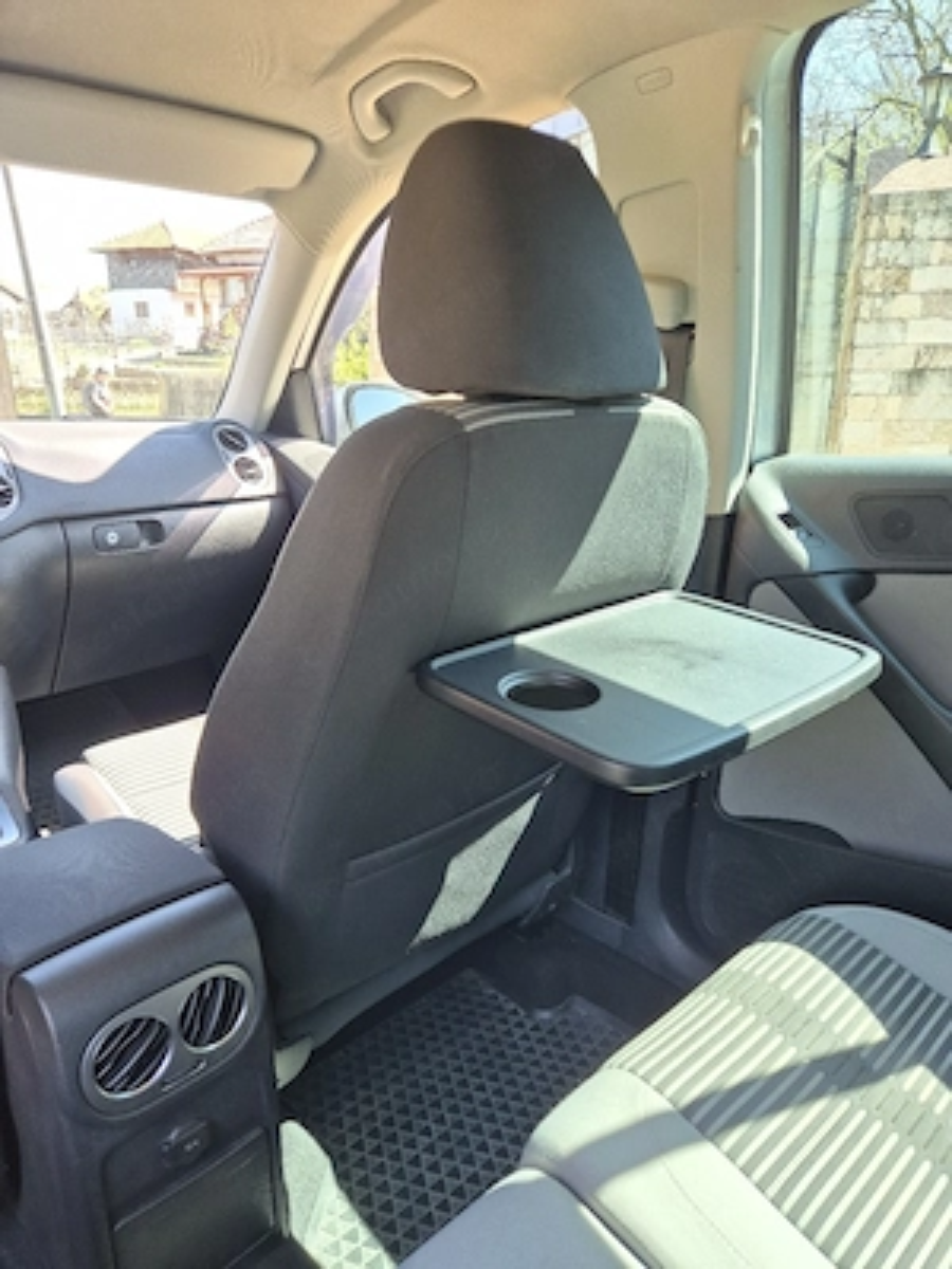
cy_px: 634
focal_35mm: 23
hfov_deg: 58.9
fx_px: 843
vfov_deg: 73.9
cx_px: 476
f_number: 1.8
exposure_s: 1/182
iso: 160
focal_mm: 5.4
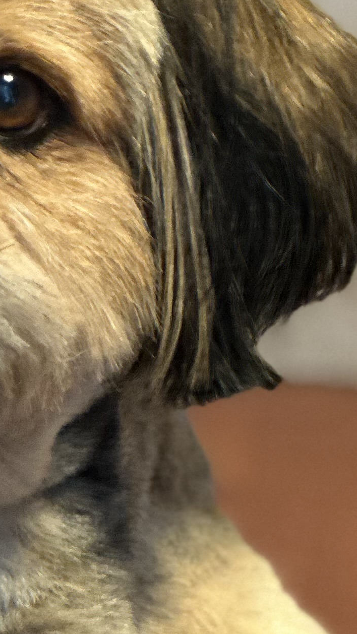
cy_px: 332
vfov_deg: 8.0
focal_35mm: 271
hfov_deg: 4.5
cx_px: 97
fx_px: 4561
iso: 320
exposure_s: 1/40
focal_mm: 9
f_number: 2.8
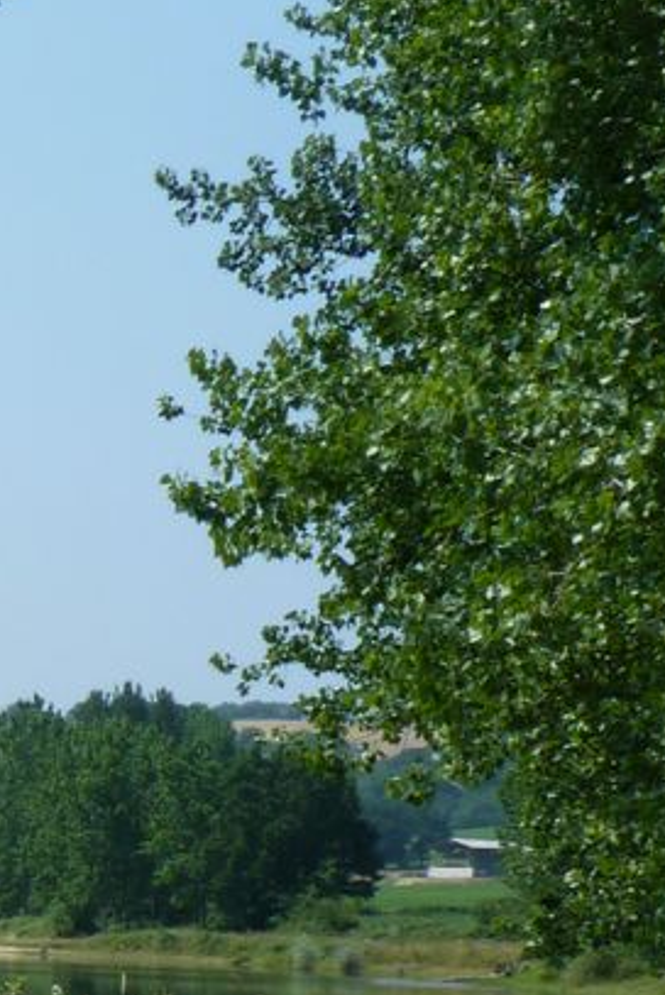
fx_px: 3762
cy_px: 946
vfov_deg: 14.9
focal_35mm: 136
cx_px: -1024
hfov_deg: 9.0
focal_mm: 6.6
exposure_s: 1/320
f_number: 5.6
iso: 80
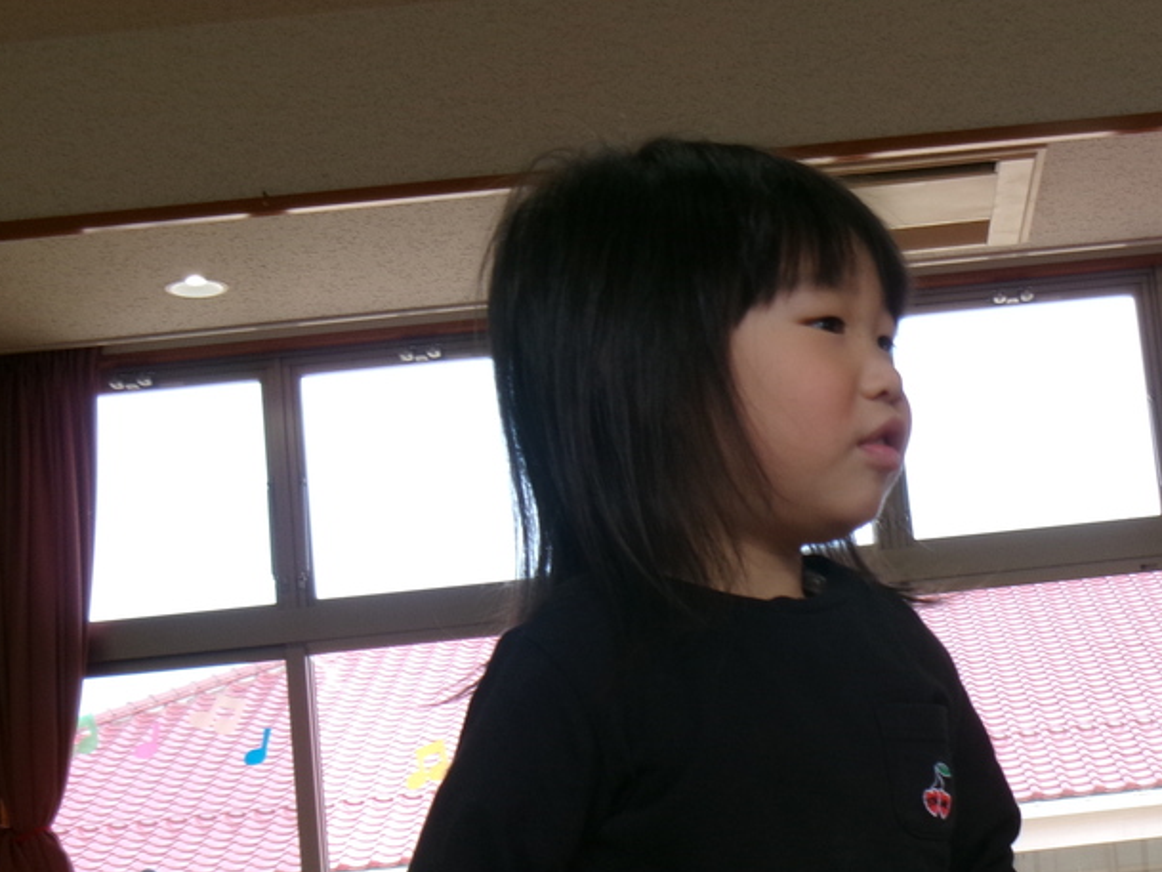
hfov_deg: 22.3
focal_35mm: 87
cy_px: 687
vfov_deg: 16.9
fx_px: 2921
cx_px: 897
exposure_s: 1/80
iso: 100
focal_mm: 9.5
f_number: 4.9
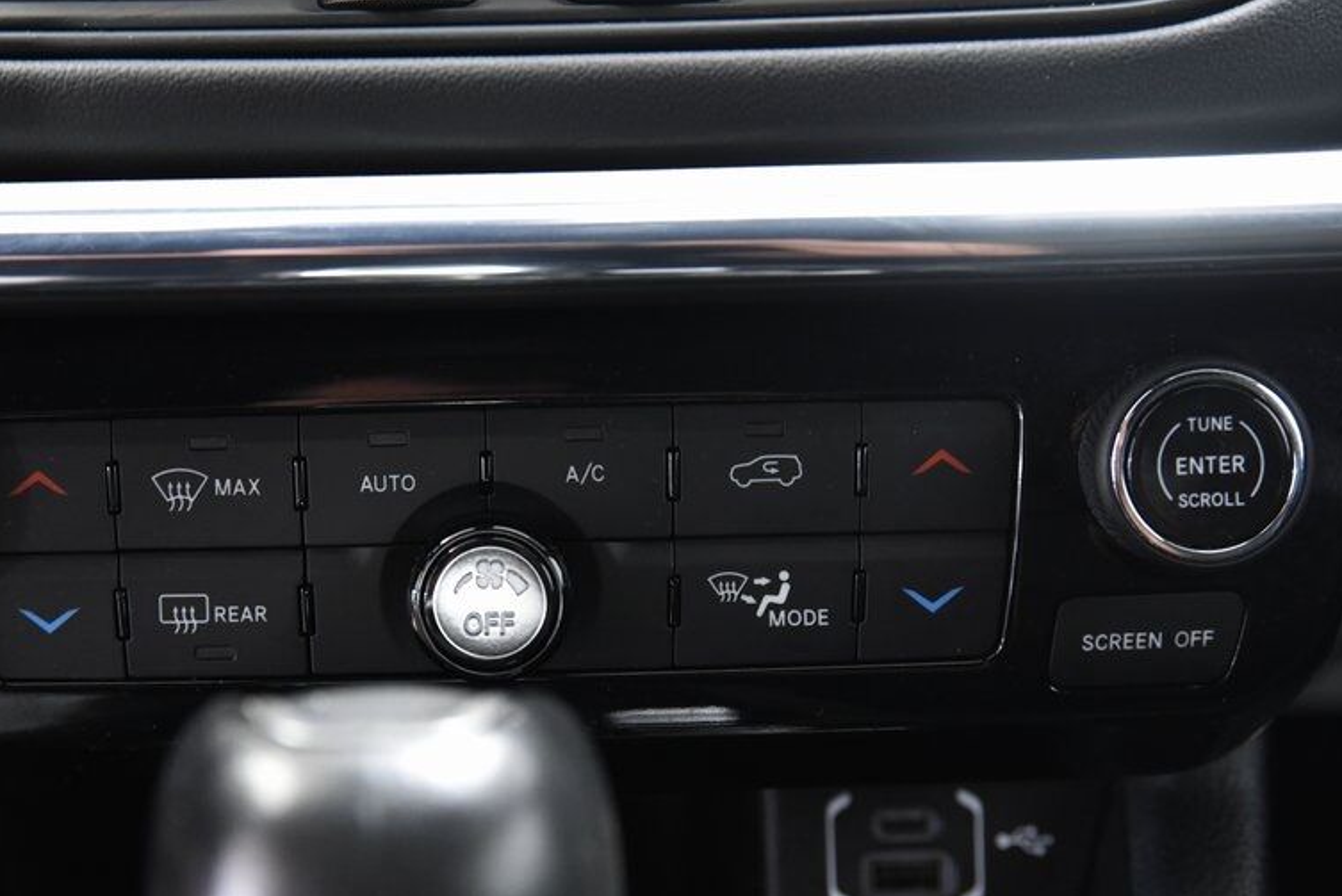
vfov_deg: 20.0
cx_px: 438
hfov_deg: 29.4
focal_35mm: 68
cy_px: 460
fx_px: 2536
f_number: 4
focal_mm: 50
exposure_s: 1/15
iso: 4000
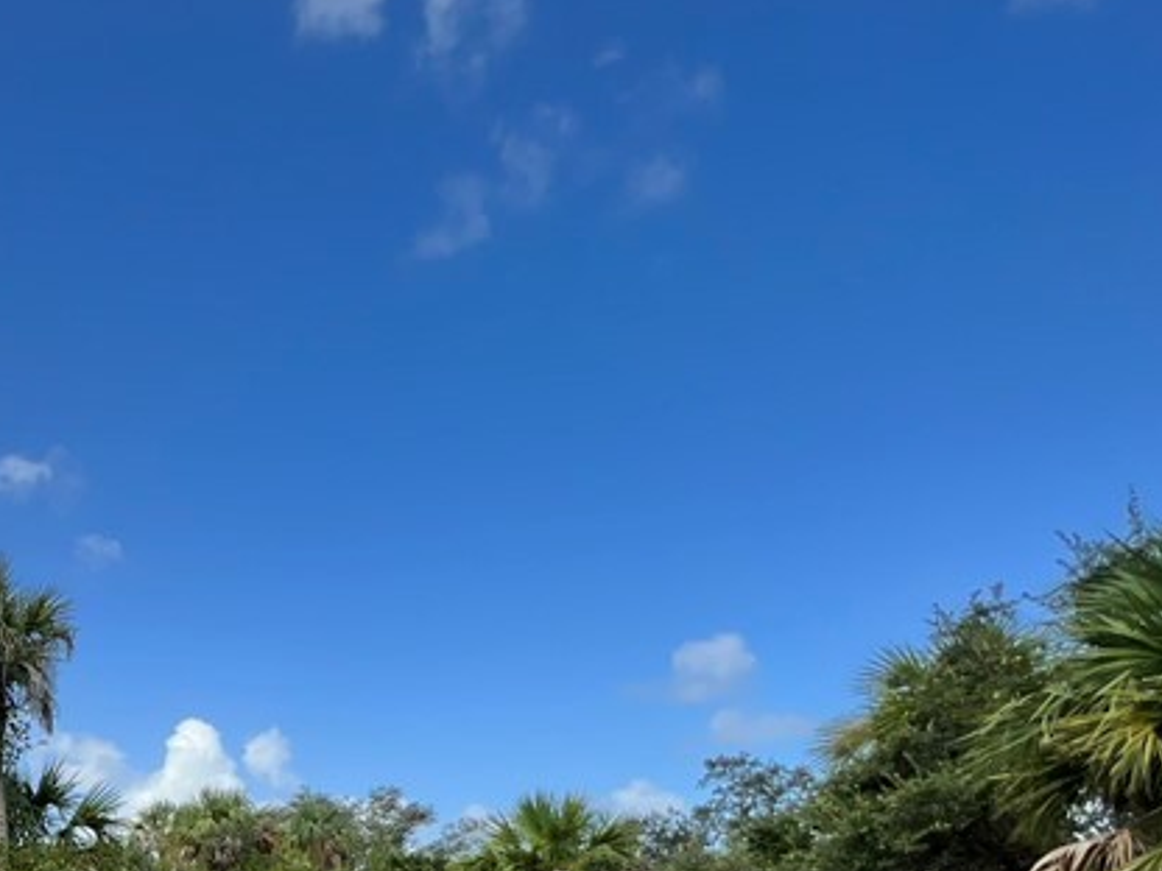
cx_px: -165
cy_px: 997
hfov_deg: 42.3
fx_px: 1074
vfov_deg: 36.2
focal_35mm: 32
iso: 32
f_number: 1.8
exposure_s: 1/1064
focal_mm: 1.57
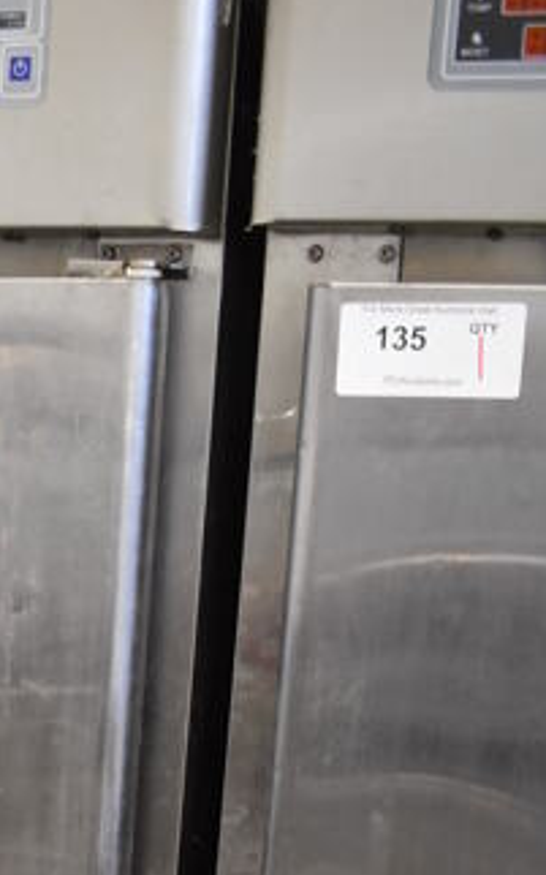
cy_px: 1007
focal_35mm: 78
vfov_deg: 24.4
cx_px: -244
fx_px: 1859
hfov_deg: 15.5
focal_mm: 18
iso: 2000
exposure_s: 1/125
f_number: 3.5
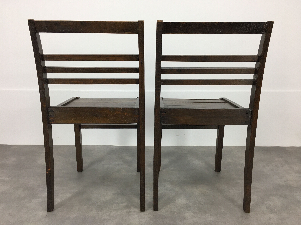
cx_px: 150
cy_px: 112
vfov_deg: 48.2
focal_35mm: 29
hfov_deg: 61.7
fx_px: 252
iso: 50
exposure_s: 1/33
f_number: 2.2
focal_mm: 4.15
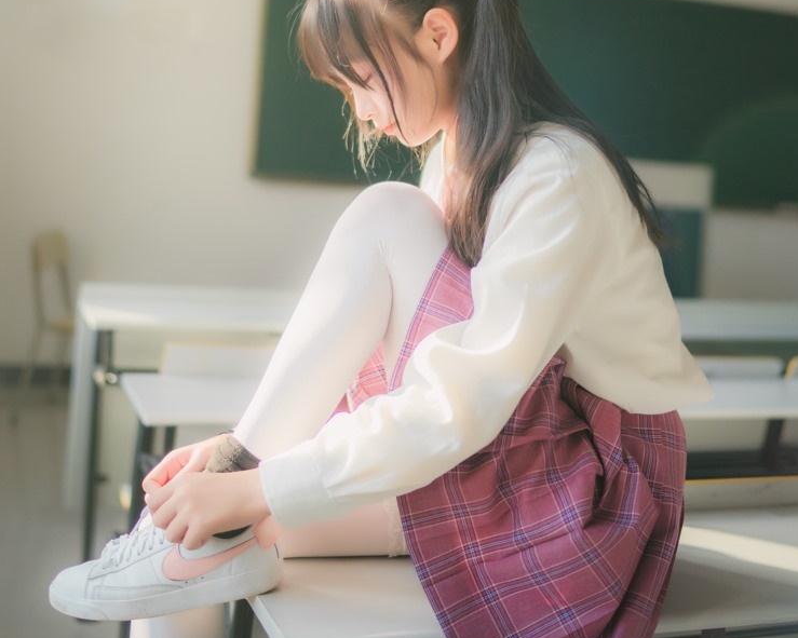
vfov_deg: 29.3
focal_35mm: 50
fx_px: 1181
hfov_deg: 37.3
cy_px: 93
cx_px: 404
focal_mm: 35
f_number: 1.4
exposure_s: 1/4000
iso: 640
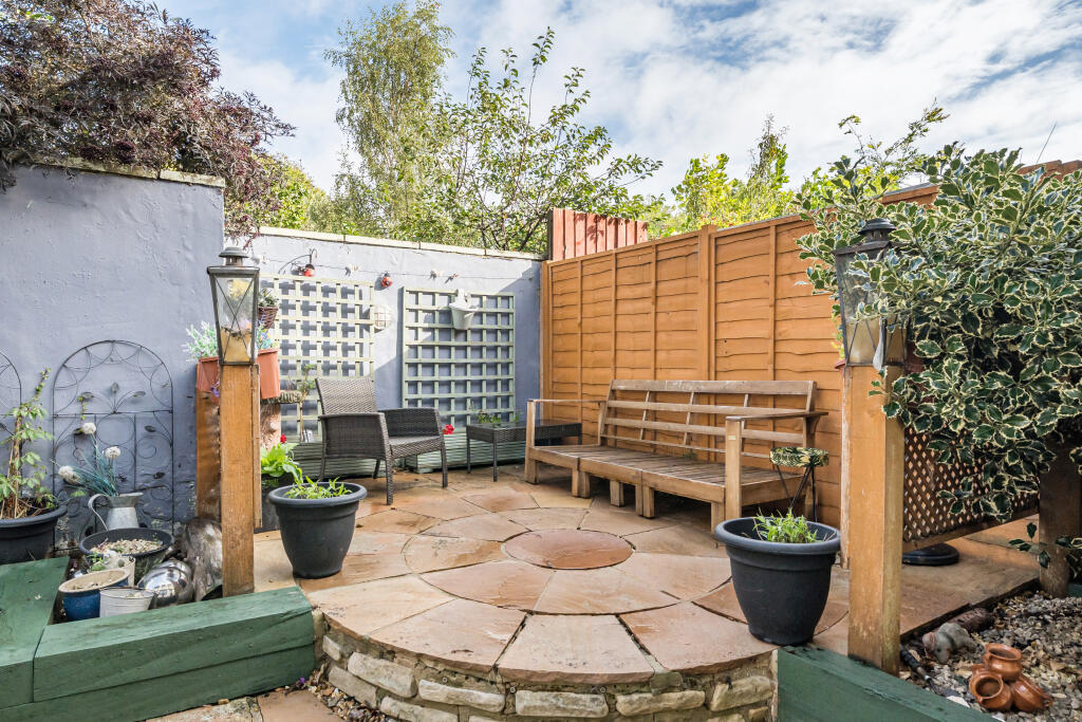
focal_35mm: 19
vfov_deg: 64.6
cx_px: 541
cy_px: 361
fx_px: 571
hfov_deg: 86.9
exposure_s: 1/400
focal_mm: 13
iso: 400
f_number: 8
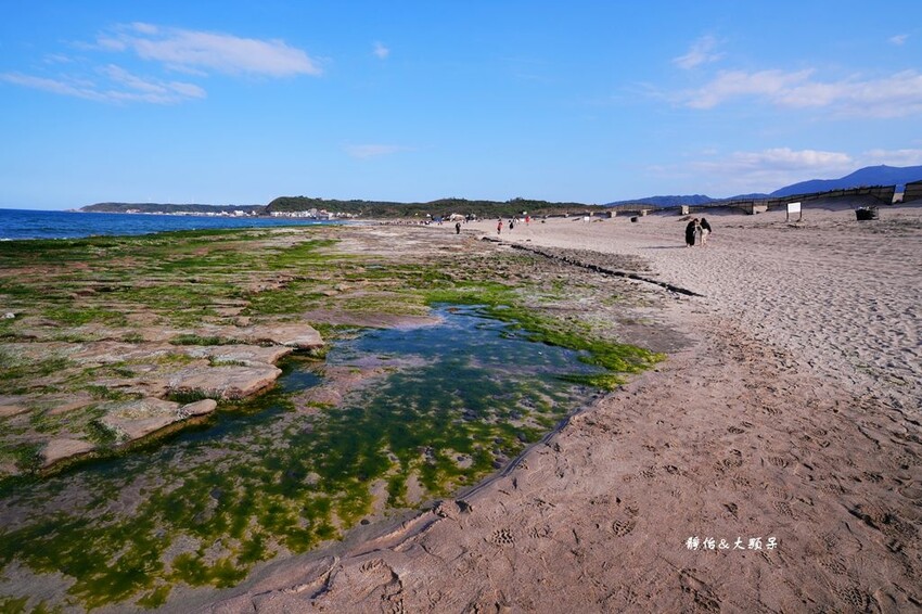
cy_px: 307
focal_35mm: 18
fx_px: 461
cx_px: 461
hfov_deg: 90.0
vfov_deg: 67.3
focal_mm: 18
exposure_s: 1/500
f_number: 8
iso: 160
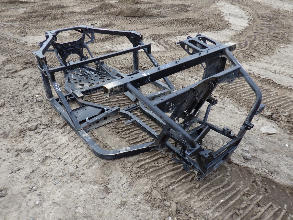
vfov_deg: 49.7
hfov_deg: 63.4
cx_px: 146
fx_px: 237
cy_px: 110
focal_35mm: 28
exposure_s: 1/125
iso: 125
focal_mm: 5
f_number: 3.5
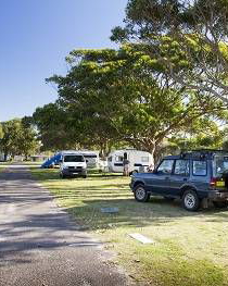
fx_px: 338
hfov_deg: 37.0
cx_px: 144
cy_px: 144
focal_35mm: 40
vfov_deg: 45.8
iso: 400
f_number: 8
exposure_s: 1/80
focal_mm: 28
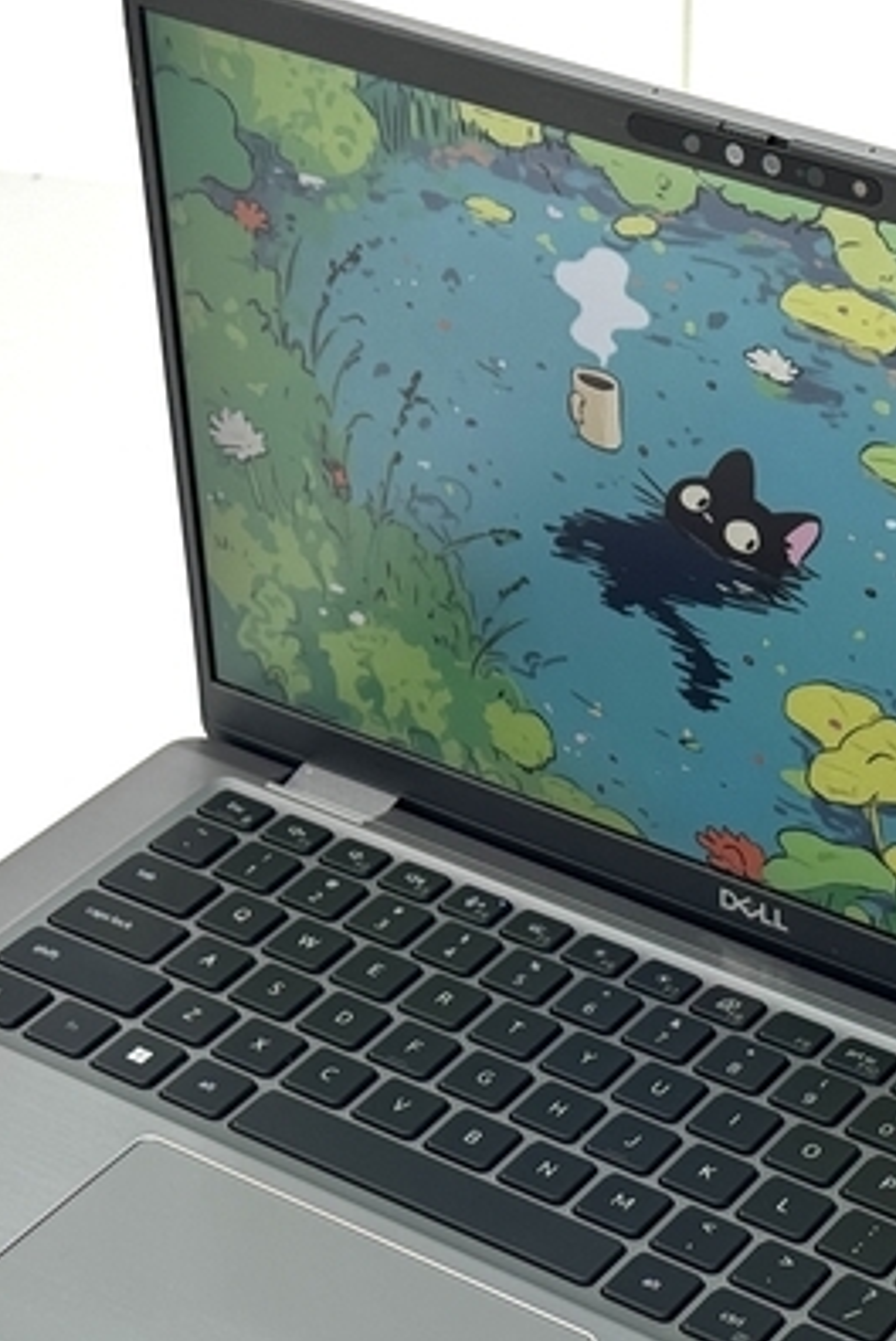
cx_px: 608
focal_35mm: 101
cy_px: 872
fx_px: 3764
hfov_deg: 13.6
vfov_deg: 20.1
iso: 64
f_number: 1.78
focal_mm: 6.76
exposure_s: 1/121
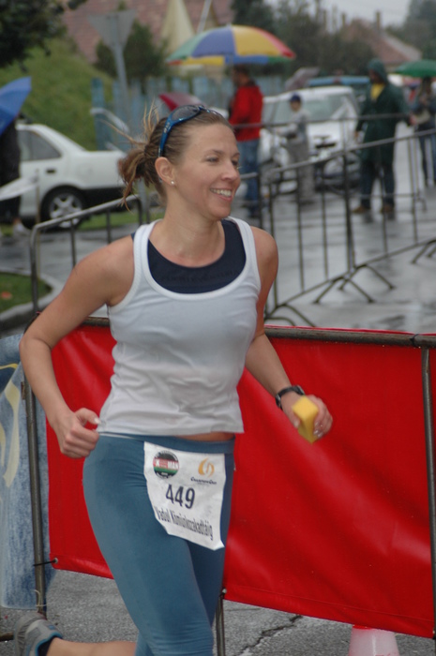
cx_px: 218
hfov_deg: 8.7
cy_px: 328
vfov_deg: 13.1
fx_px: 2868
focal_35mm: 158
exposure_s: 1/350
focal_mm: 105
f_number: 4.5
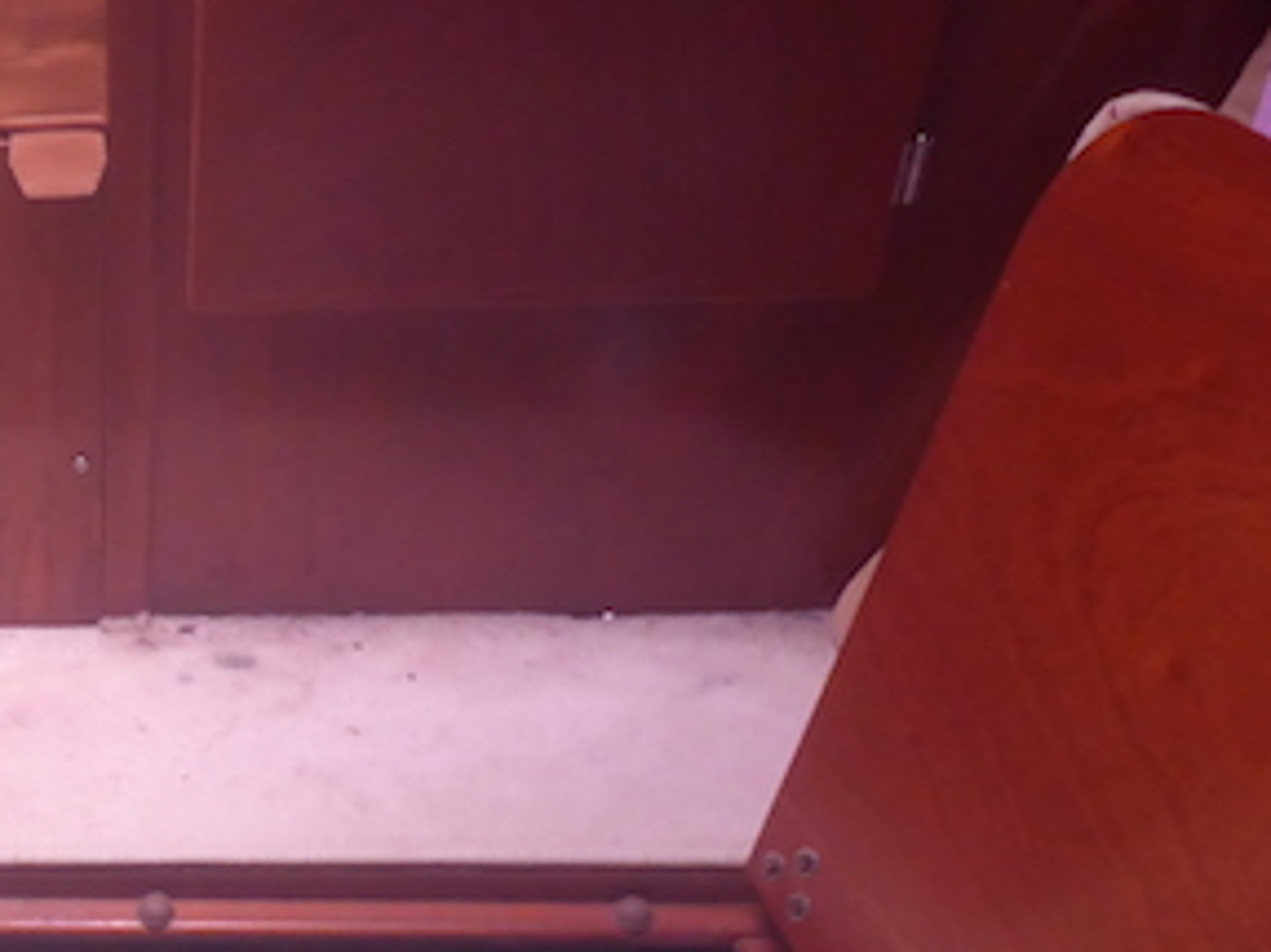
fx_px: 2863
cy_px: 1209
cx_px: -279
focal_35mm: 78
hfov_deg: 22.9
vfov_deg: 17.8
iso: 400
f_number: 3.3
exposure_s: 1/60
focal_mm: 4.9
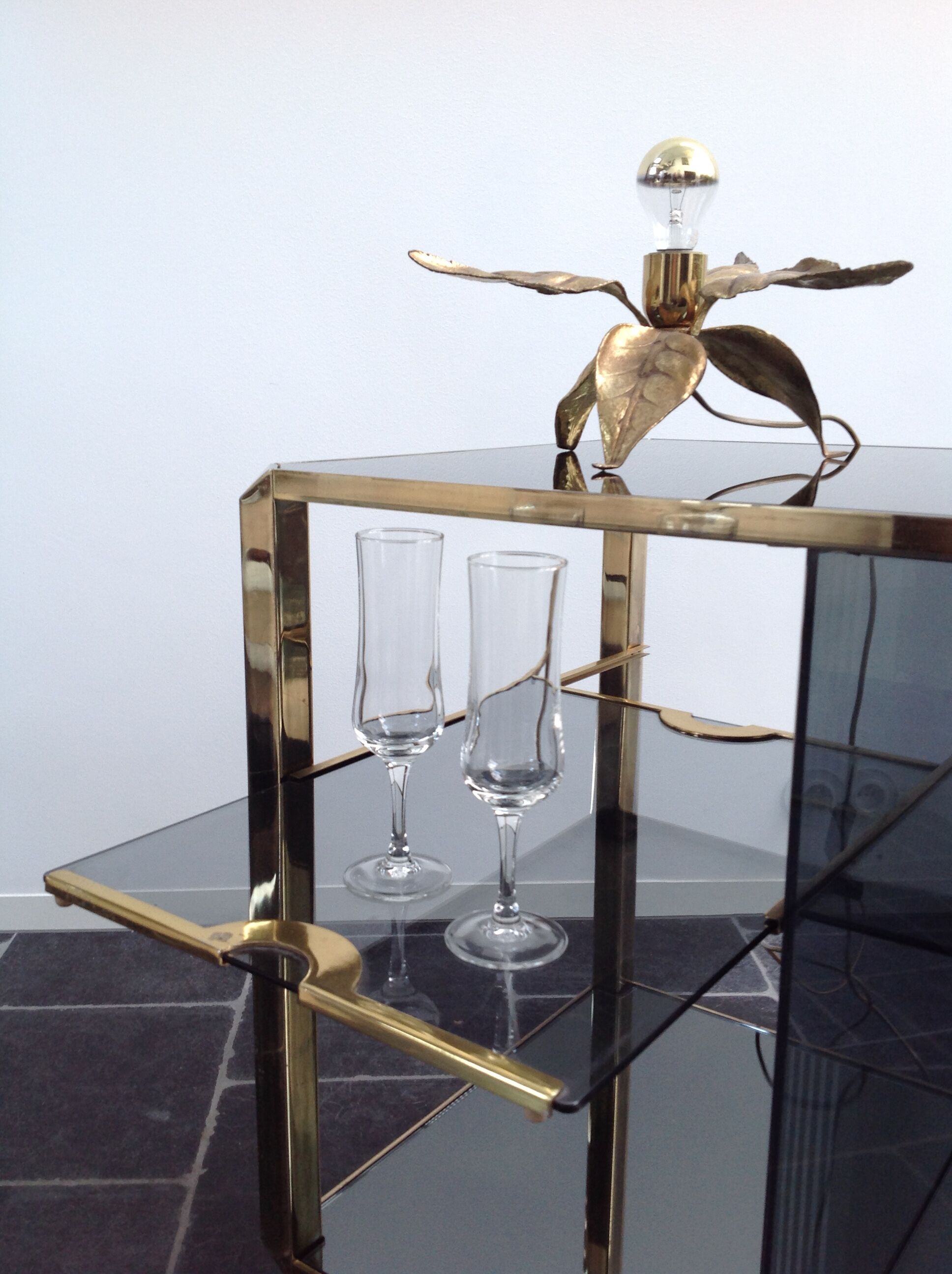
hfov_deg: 40.6
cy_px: 637
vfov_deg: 52.7
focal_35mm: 35
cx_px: 476
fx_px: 1287
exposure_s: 1/17
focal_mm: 4.28
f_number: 2.4
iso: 64
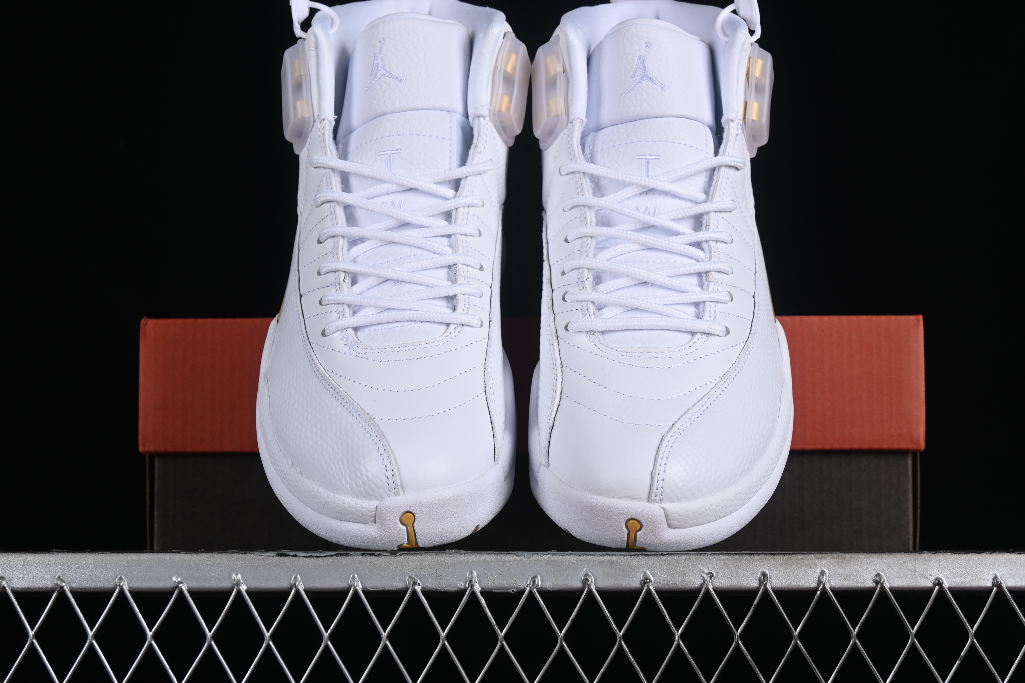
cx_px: 512
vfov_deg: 18.2
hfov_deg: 27.0
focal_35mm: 75
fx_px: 2135
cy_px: 342
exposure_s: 1/125
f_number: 8
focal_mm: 50
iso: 160
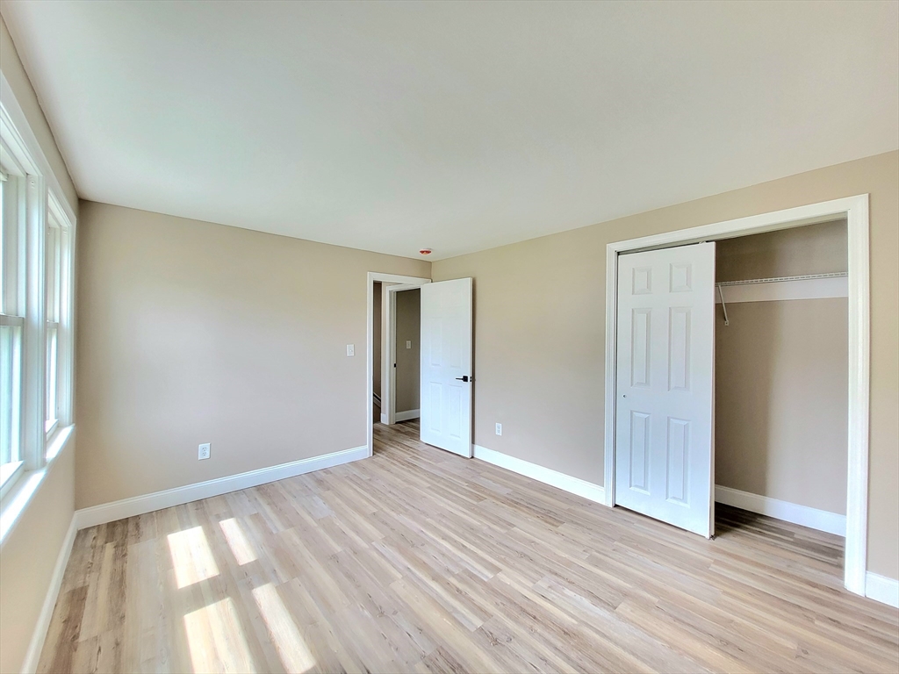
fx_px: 338
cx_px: 450
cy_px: 337
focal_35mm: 13
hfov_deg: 106.2
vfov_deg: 89.9
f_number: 2.2
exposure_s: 1/60.2
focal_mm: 1.74
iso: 100
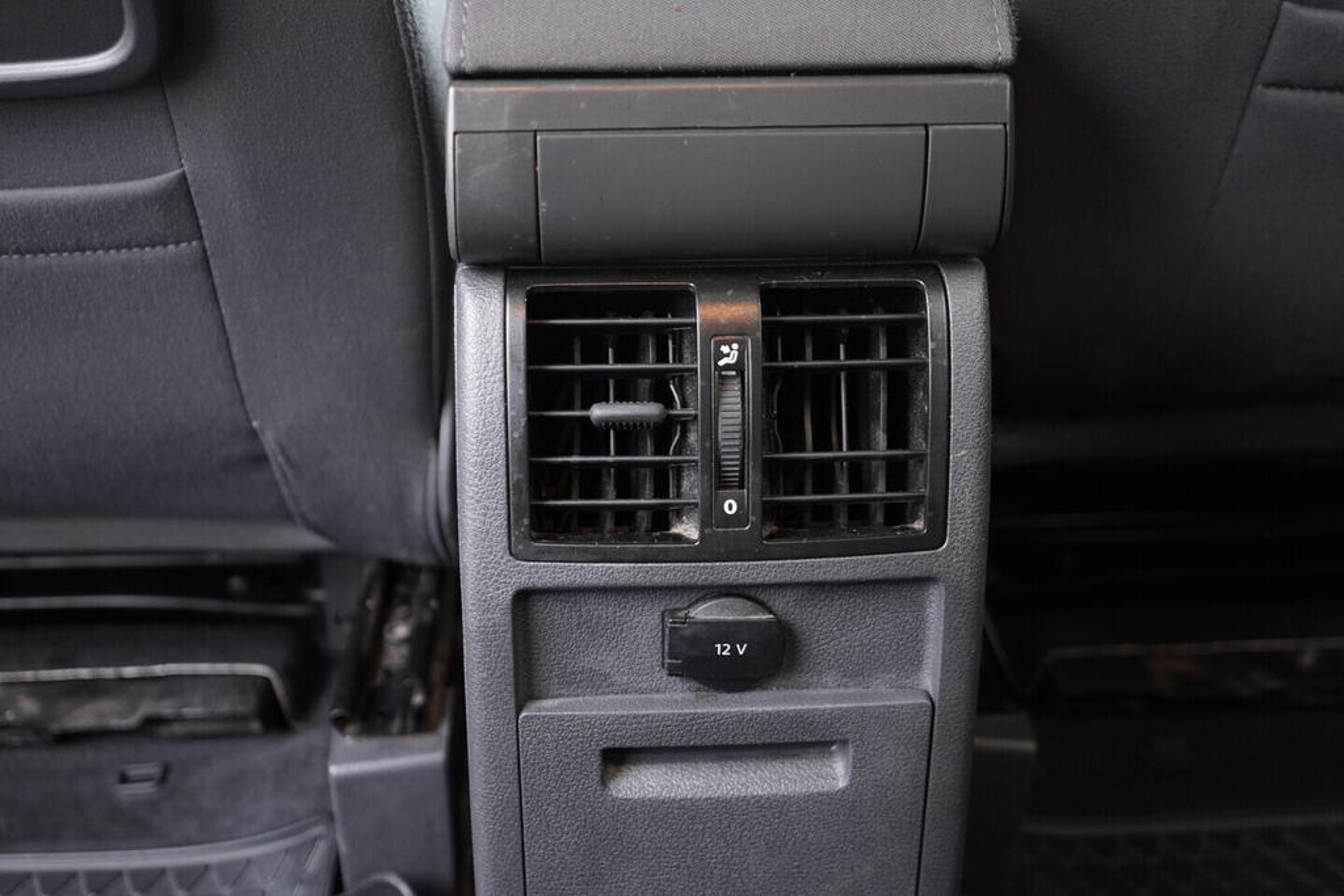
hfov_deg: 53.1
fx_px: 1344
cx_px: 672
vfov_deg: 36.9
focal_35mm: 36
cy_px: 448
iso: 1600
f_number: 2.8
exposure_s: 1/40
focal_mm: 24
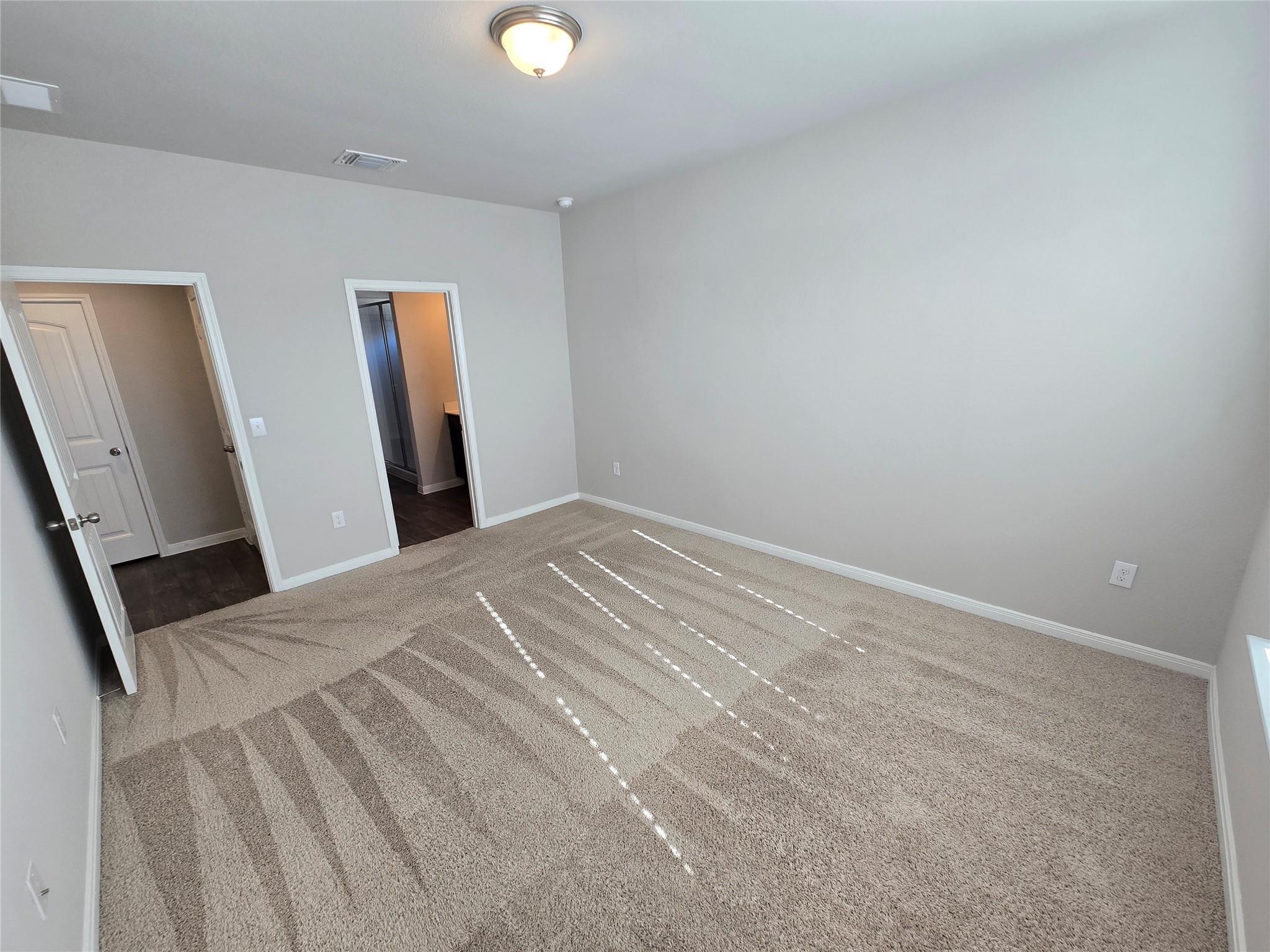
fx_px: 477
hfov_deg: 106.2
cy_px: 476
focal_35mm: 13
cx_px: 635
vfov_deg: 89.9
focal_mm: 2.2
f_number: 2.2
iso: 100
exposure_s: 1/60
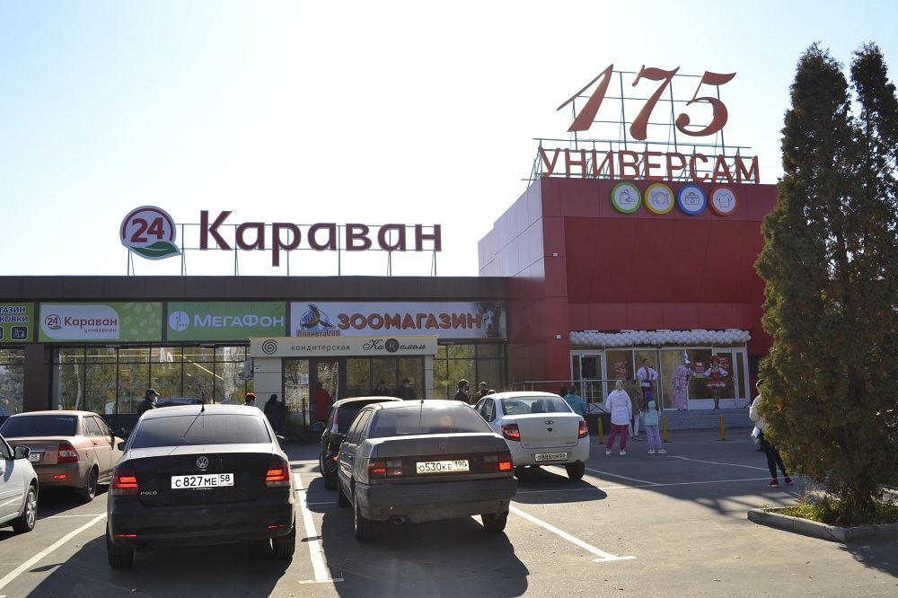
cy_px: 299
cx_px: 449
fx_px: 823
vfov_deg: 39.9
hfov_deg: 57.2
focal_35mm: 33
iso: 100
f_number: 9
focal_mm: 22
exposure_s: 1/200
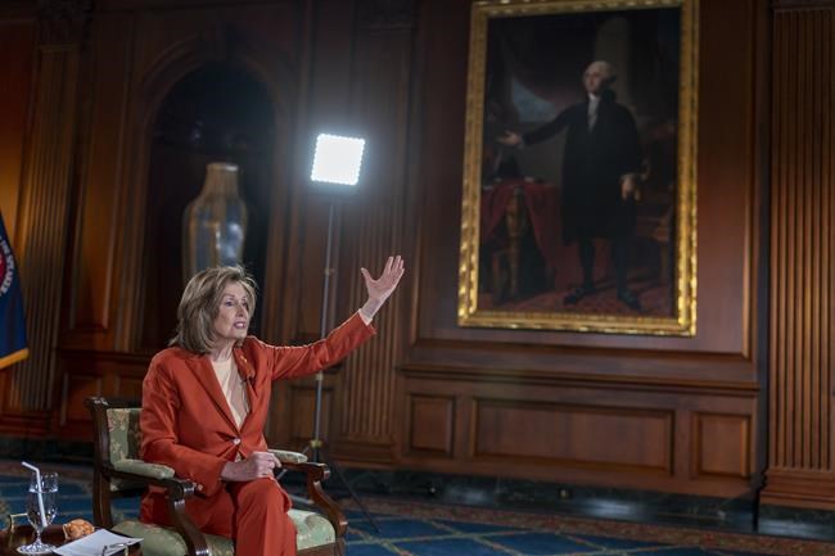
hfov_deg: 54.4
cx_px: 418
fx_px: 812
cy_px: 278
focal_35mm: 35
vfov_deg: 37.8
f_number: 1.8
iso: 1000
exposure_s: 1/500
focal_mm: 35
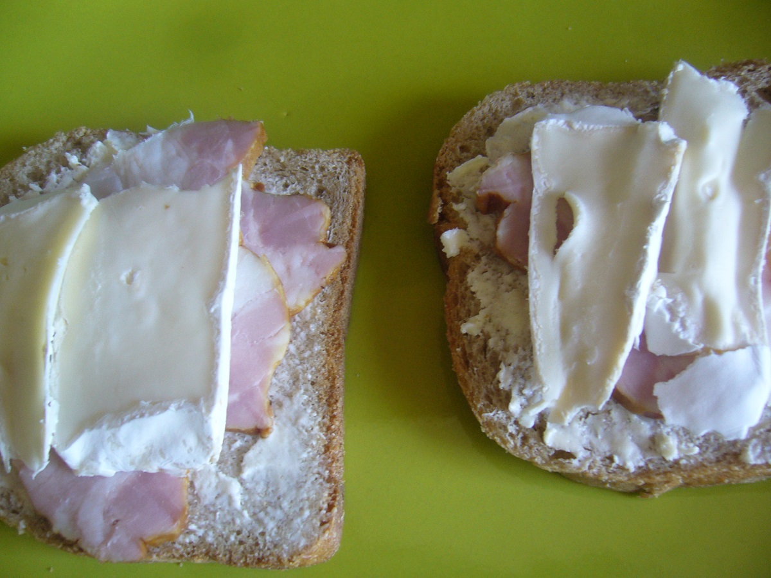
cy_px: 289
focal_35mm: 35
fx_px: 780
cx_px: 386
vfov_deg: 40.7
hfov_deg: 52.6
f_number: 2.8
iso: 100
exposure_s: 1/20
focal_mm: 5.8
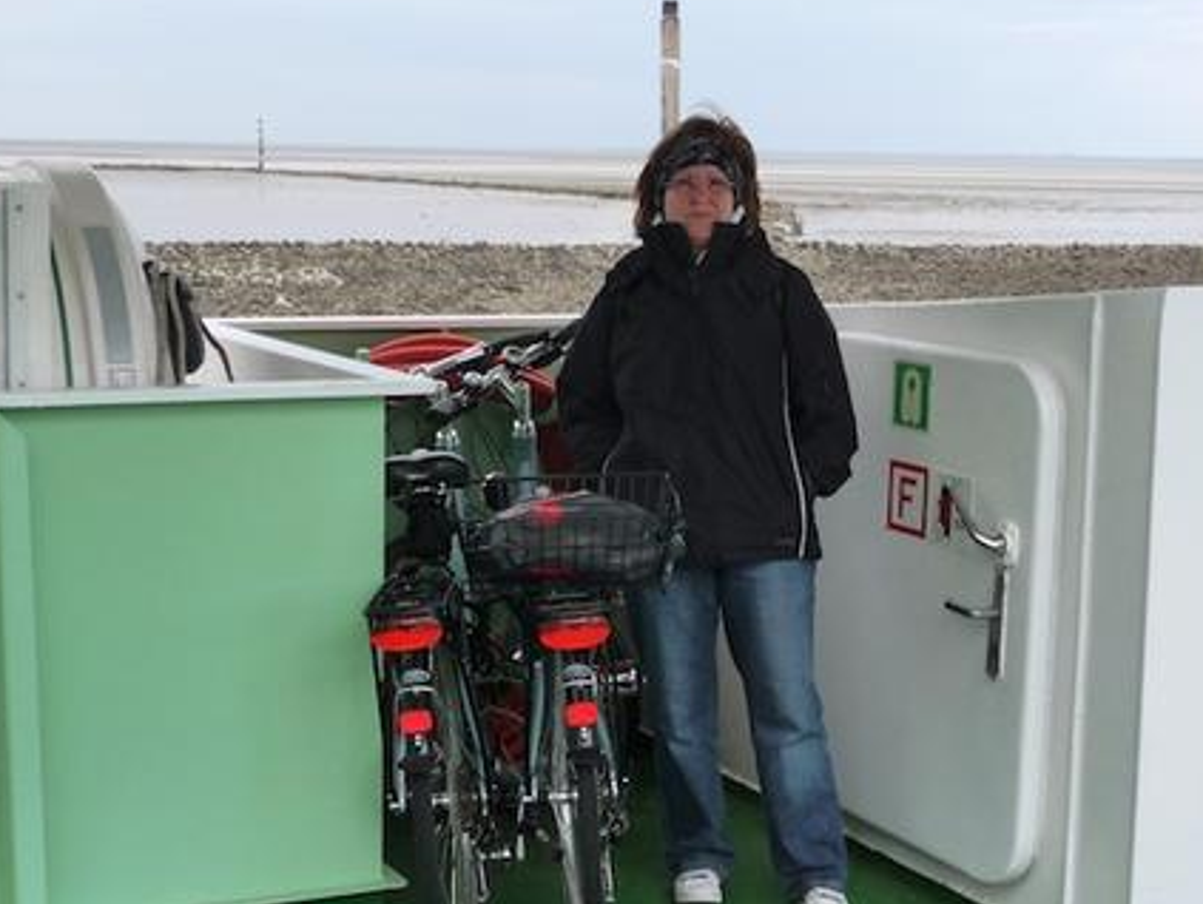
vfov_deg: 22.6
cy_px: 546
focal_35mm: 65
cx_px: 688
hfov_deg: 29.8
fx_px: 2261
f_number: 4
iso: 160
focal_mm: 7.1
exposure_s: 1/50
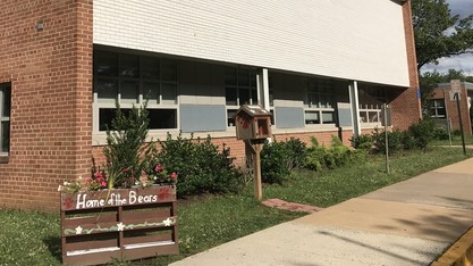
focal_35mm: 41
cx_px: 216
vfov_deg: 28.1
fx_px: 514
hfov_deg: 49.4
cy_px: 41
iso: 20
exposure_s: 1/5988
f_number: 1.8
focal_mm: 3.99
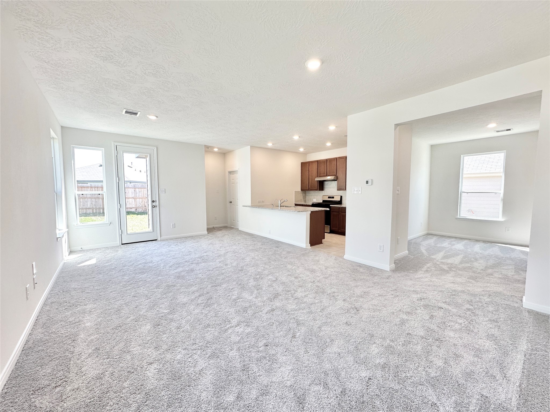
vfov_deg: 85.7
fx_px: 222
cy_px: 206
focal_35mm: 14
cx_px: 275
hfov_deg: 102.1
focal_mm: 2.22
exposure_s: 1/120
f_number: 2.2
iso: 64
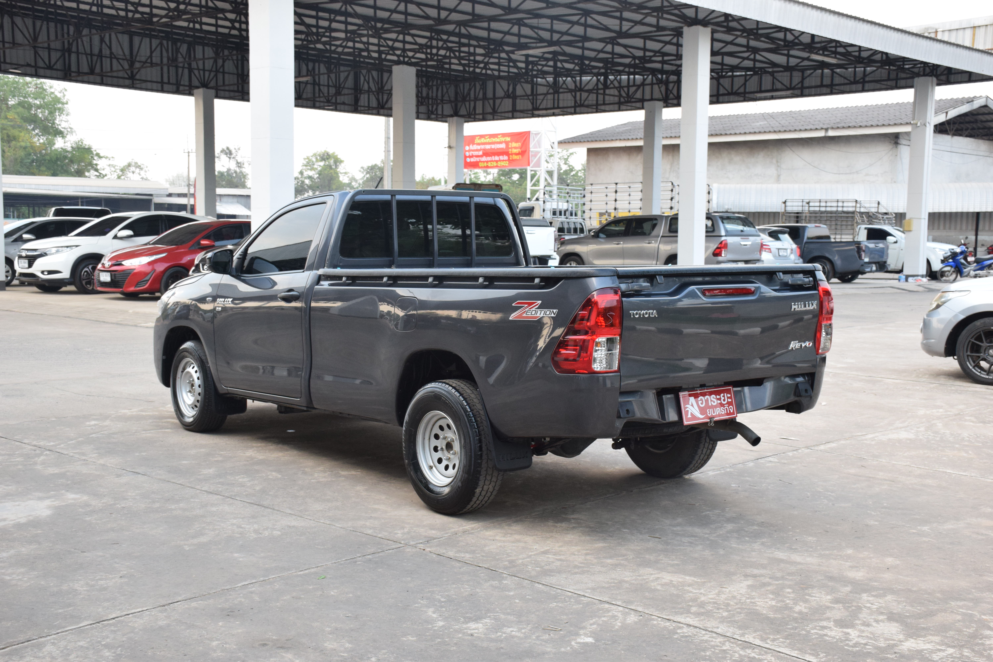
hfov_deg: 43.6
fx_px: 1241
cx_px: 496
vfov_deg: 29.9
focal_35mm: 45
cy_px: 331
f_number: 8
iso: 1000
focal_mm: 30
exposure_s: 1/250
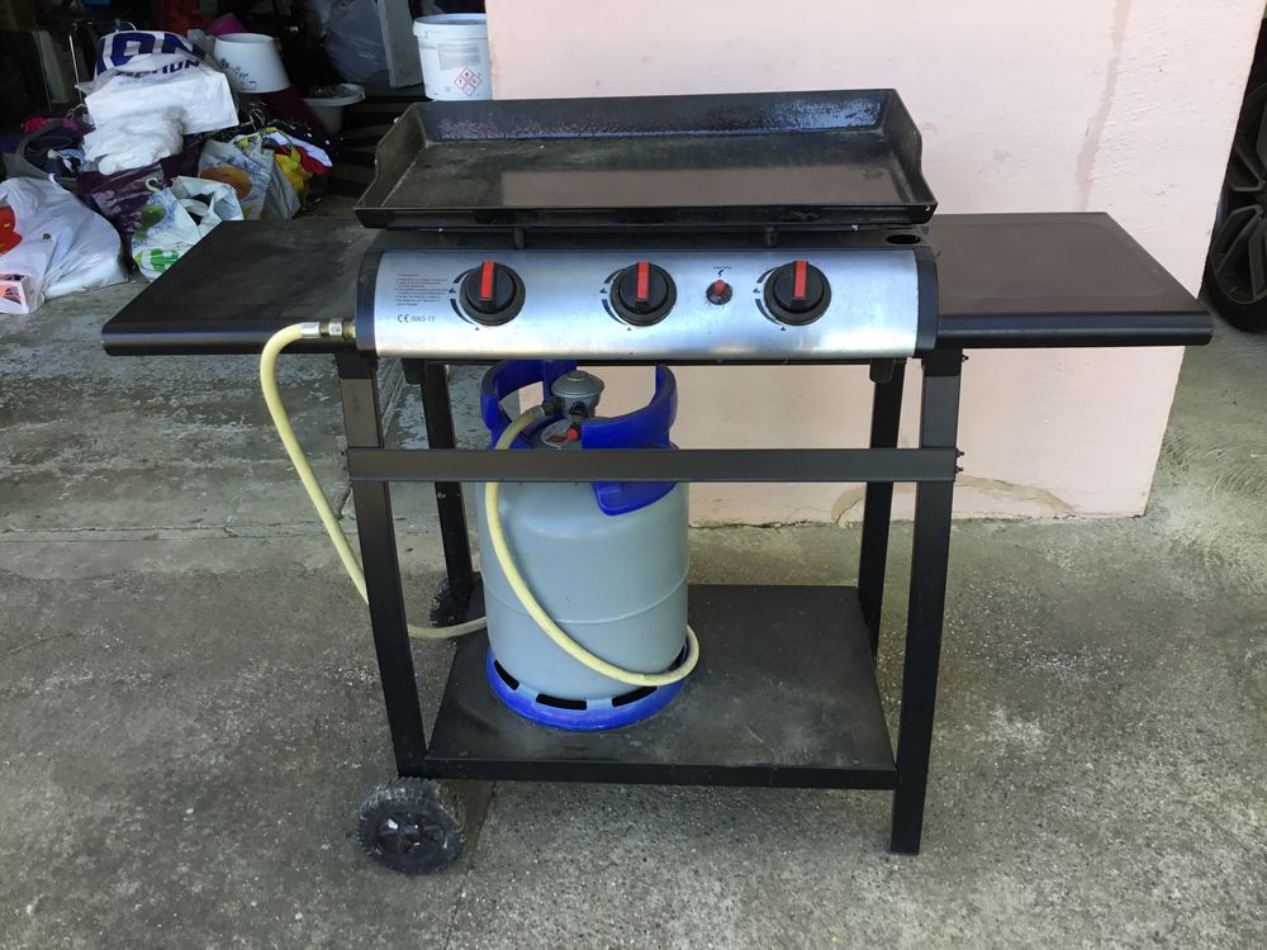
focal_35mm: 31
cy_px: 475
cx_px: 634
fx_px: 1135
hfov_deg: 58.4
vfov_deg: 45.4
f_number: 2.4
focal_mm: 3.3
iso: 25
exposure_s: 1/50
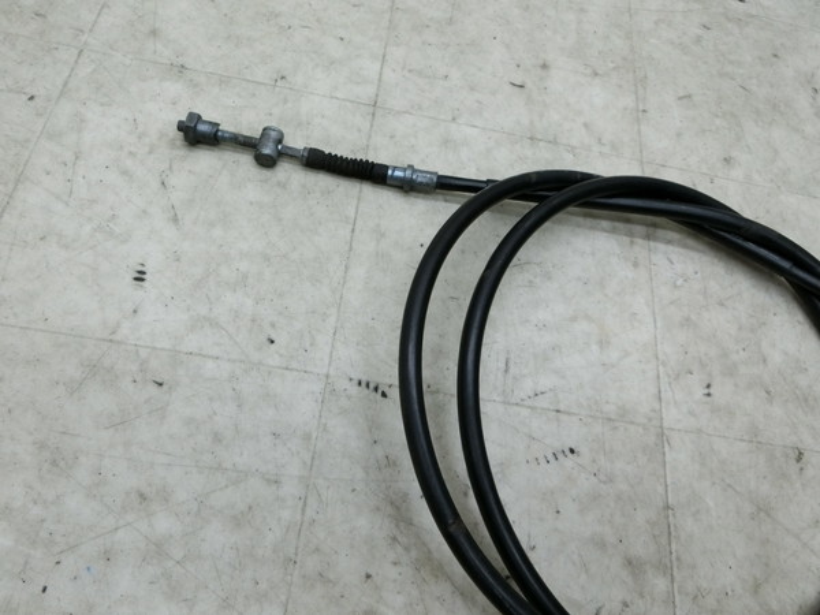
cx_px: 410
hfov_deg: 69.4
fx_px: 592
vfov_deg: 54.9
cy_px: 308
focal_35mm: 25
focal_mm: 4.5
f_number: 3.5
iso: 320
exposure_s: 1/125
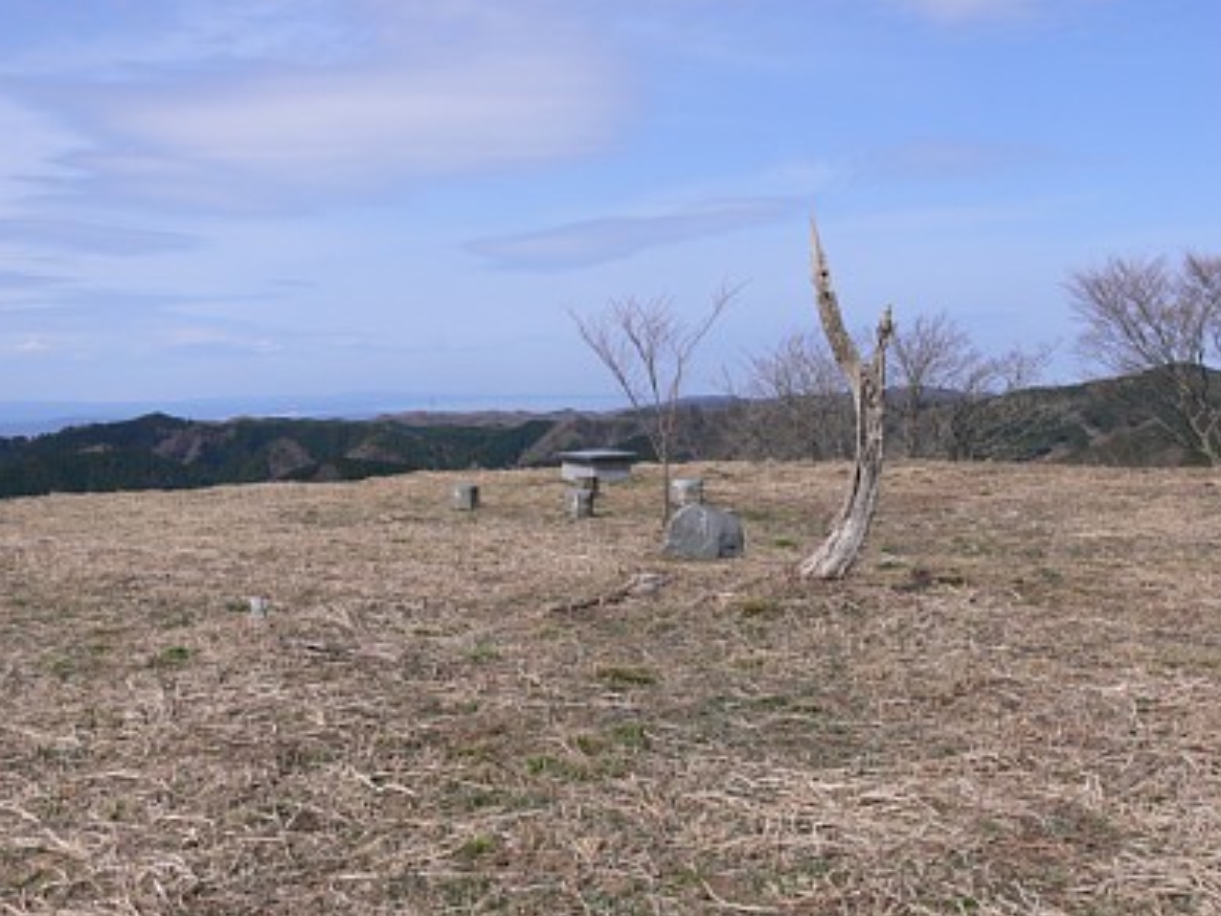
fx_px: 1270
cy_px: 464
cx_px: 603
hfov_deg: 51.3
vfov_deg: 39.7
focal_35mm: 36
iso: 80
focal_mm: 7.4
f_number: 5.6
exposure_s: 1/400
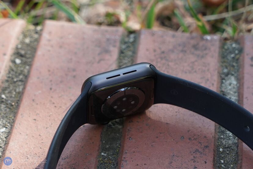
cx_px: 126
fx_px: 492
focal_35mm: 70
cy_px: 84
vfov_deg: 19.5
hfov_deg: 28.8
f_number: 6.3
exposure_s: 1/250
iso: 400
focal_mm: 70
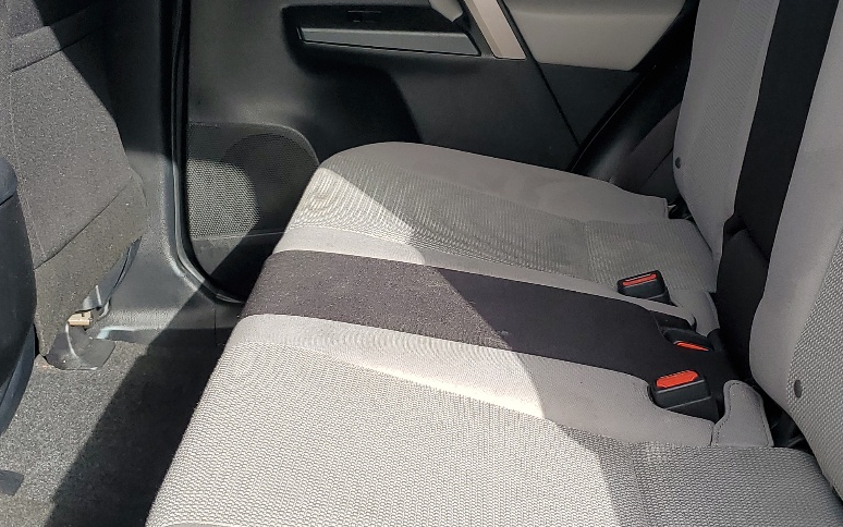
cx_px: 422
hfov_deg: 35.7
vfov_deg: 22.8
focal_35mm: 57
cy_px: 250
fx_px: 1310
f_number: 1.5
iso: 50
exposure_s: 1/667
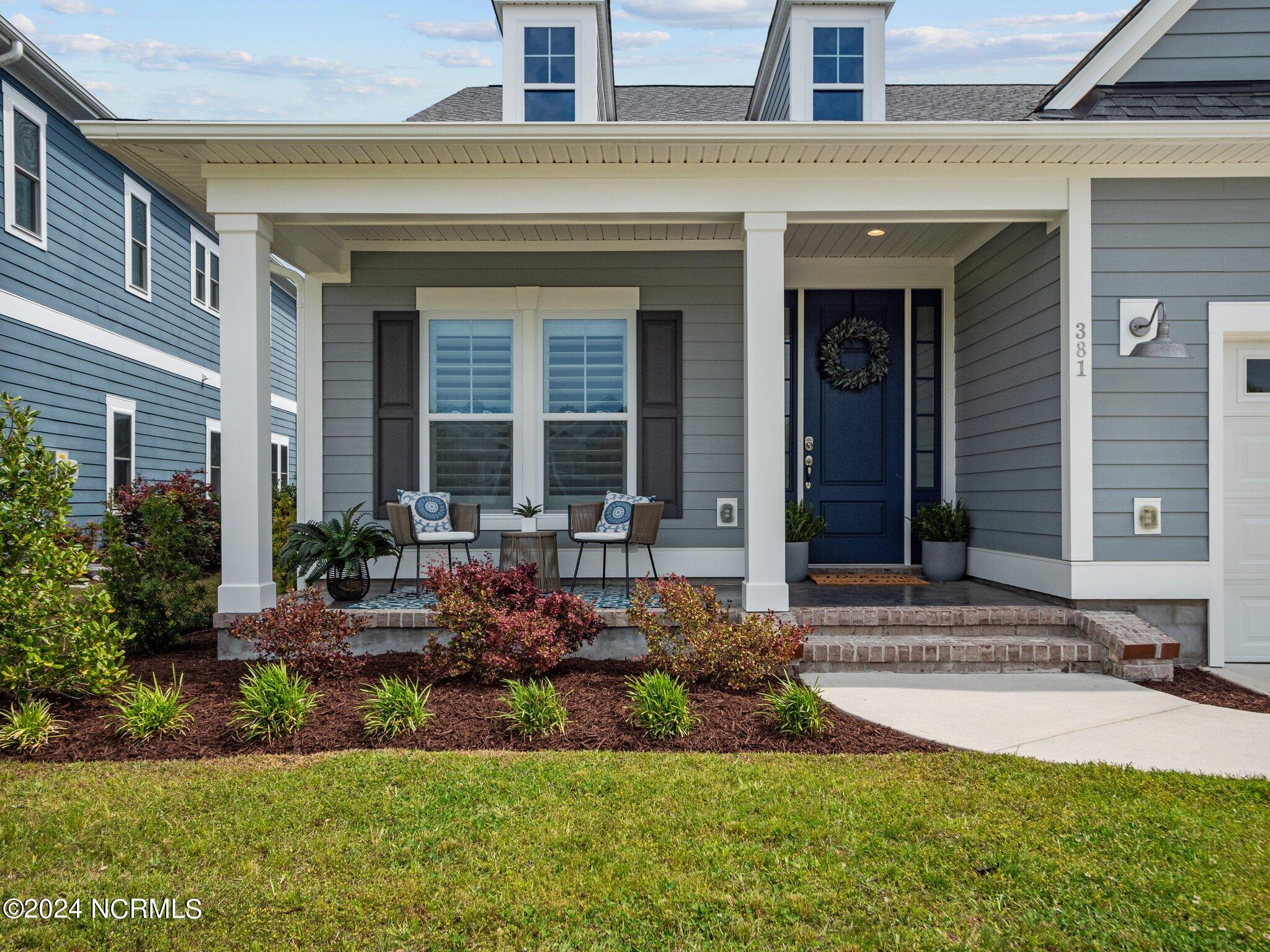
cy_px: 476
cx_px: 635
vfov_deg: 49.7
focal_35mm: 28
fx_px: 1027
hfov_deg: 63.4
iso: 200
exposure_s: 1/1250
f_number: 5.6
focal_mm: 14
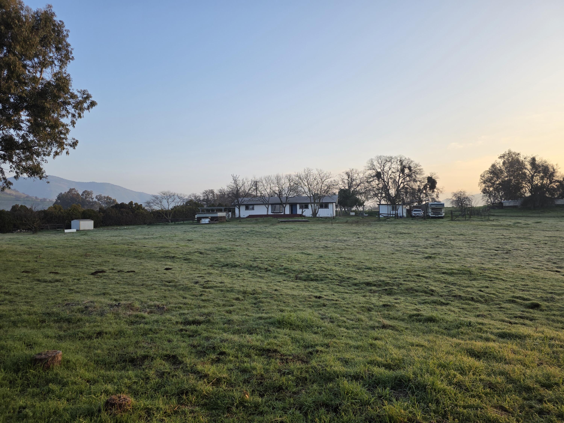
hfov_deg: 73.9
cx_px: 282
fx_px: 375
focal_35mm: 23
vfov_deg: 58.9
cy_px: 212
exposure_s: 1/1402
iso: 80
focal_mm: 6.3
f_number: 1.7
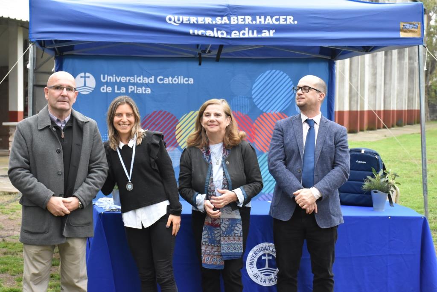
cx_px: 218
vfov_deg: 18.2
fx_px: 910
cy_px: 146
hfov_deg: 27.0
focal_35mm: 75
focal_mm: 50
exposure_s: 1/250
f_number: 8
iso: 2000
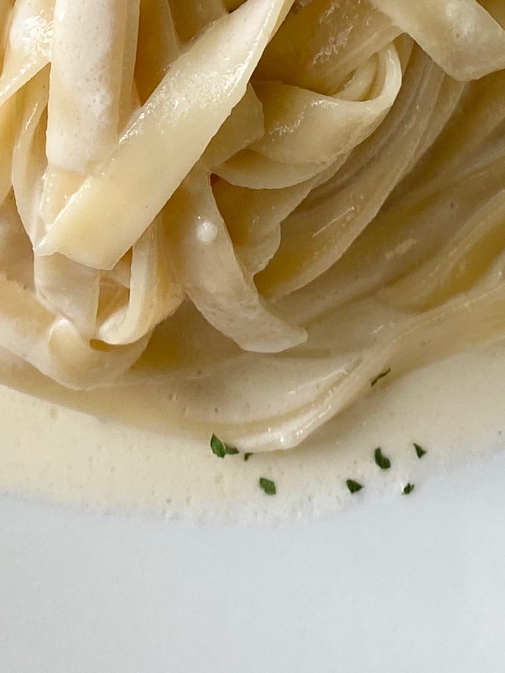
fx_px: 1945
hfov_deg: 14.8
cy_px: -582
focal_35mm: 100
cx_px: 200
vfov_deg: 16.2
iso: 32
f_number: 1.8
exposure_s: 1/184
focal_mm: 4.25
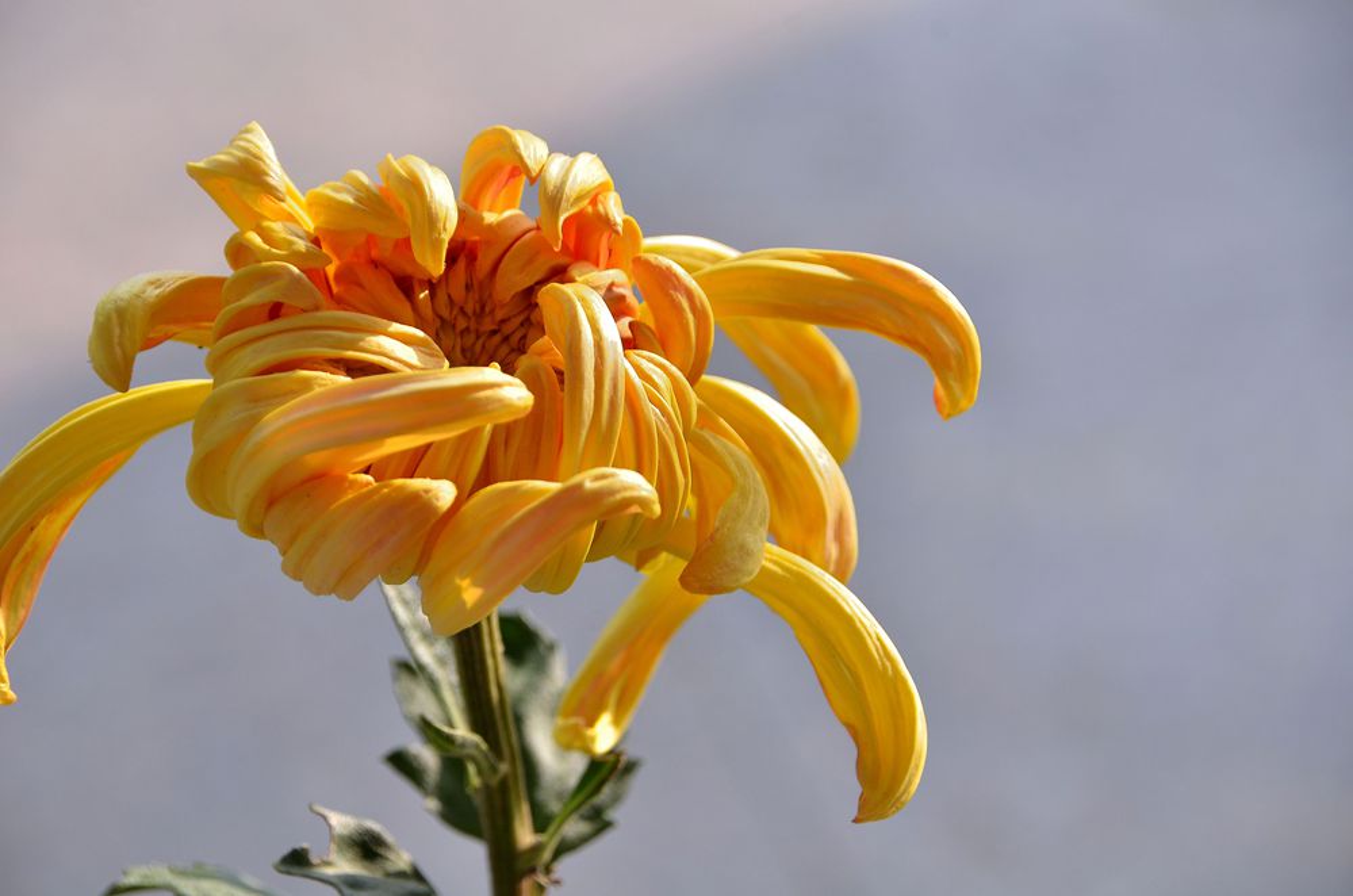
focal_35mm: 300
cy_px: 448
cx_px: 676
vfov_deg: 4.6
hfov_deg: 6.9
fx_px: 11250
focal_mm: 200
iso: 400
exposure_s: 1/250
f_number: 8
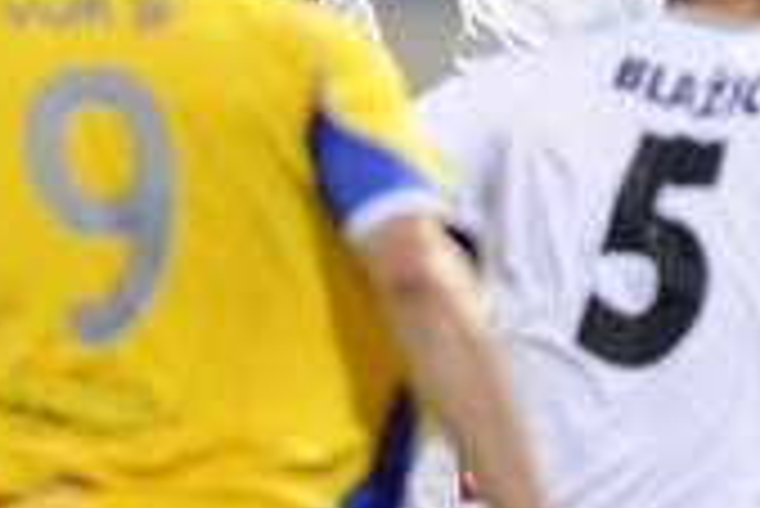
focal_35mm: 1417
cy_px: -130
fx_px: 29939
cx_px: 369
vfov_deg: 1.0
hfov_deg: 1.5
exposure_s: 1/640
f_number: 2.8
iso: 1600
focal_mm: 300
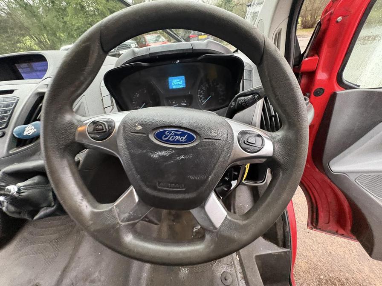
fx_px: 154
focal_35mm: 14
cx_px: 191
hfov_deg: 102.1
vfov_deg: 85.7
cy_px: 143
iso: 800
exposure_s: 1/60
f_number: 2.2
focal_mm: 2.22
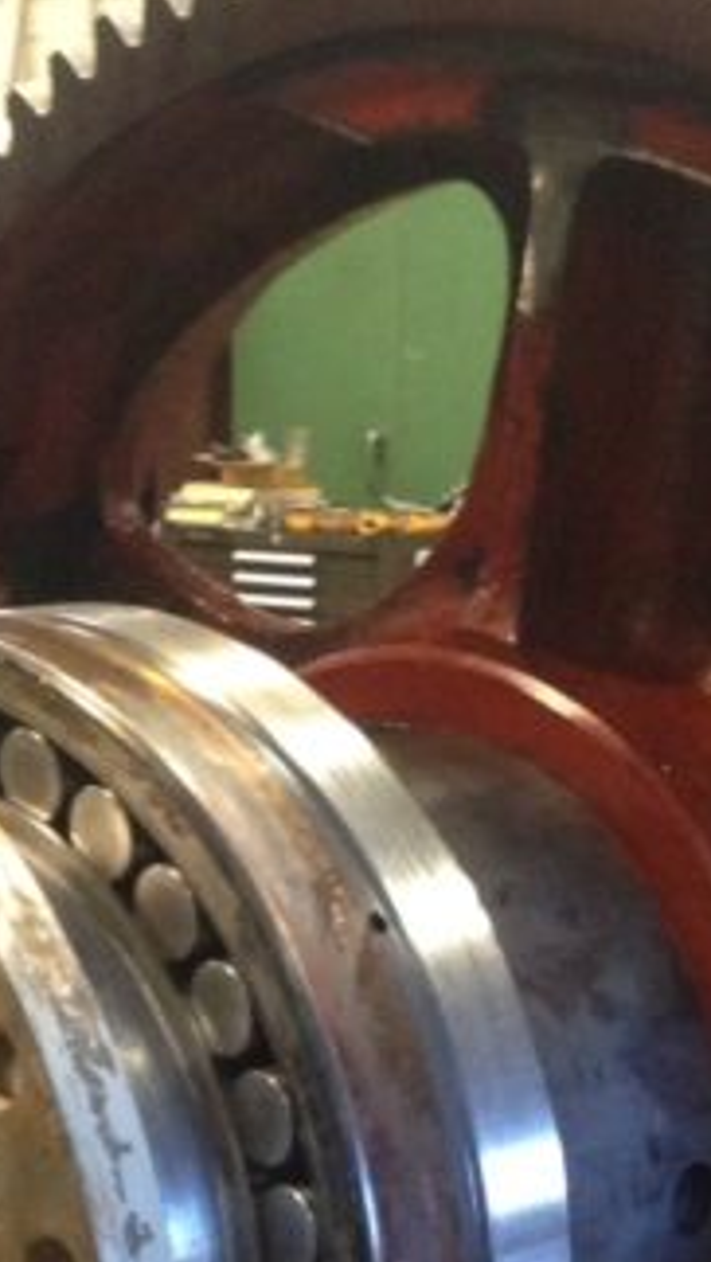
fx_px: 3816
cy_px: 1235
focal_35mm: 114
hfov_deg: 10.6
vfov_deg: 18.3
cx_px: 348
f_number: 2.4
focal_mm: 4.12
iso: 320
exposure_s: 1/20
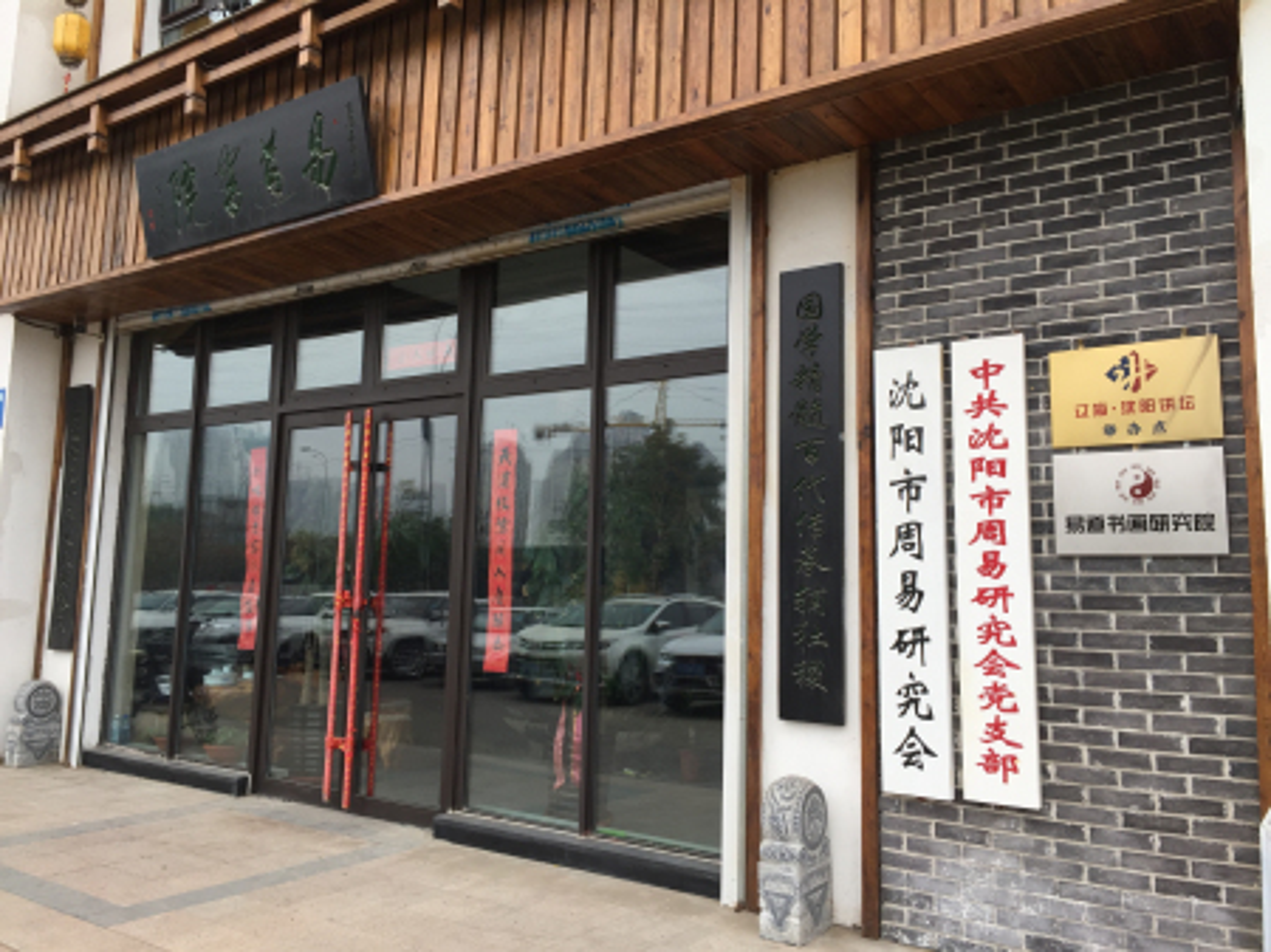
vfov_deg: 48.2
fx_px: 1064
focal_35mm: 29
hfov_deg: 61.7
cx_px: 636
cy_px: 476
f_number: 2.2
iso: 32
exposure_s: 1/162
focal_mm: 4.15
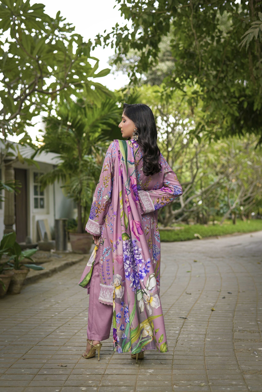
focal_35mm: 50
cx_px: 131
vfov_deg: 39.6
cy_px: 196
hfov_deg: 27.0
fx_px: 545
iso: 100
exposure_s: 1/160
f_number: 2.8
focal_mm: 50
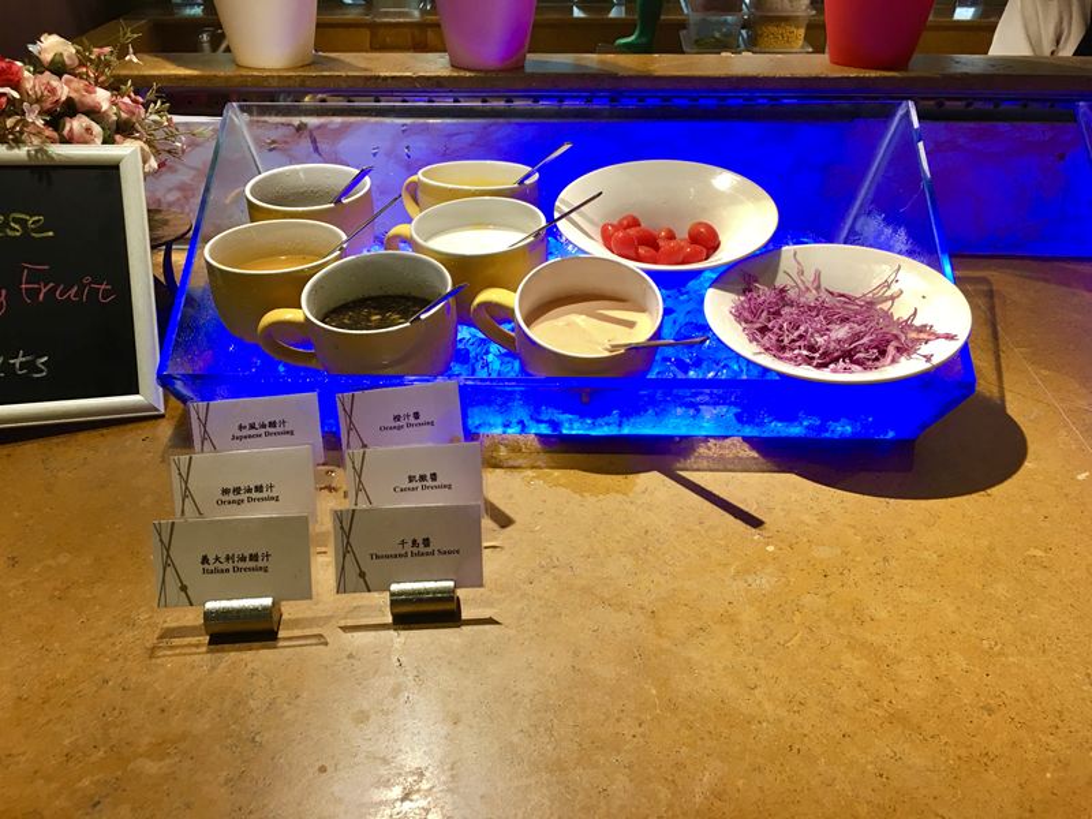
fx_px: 915
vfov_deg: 48.2
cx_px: 546
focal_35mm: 29
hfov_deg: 61.7
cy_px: 410
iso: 40
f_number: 2.2
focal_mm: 4.15
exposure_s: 1/15
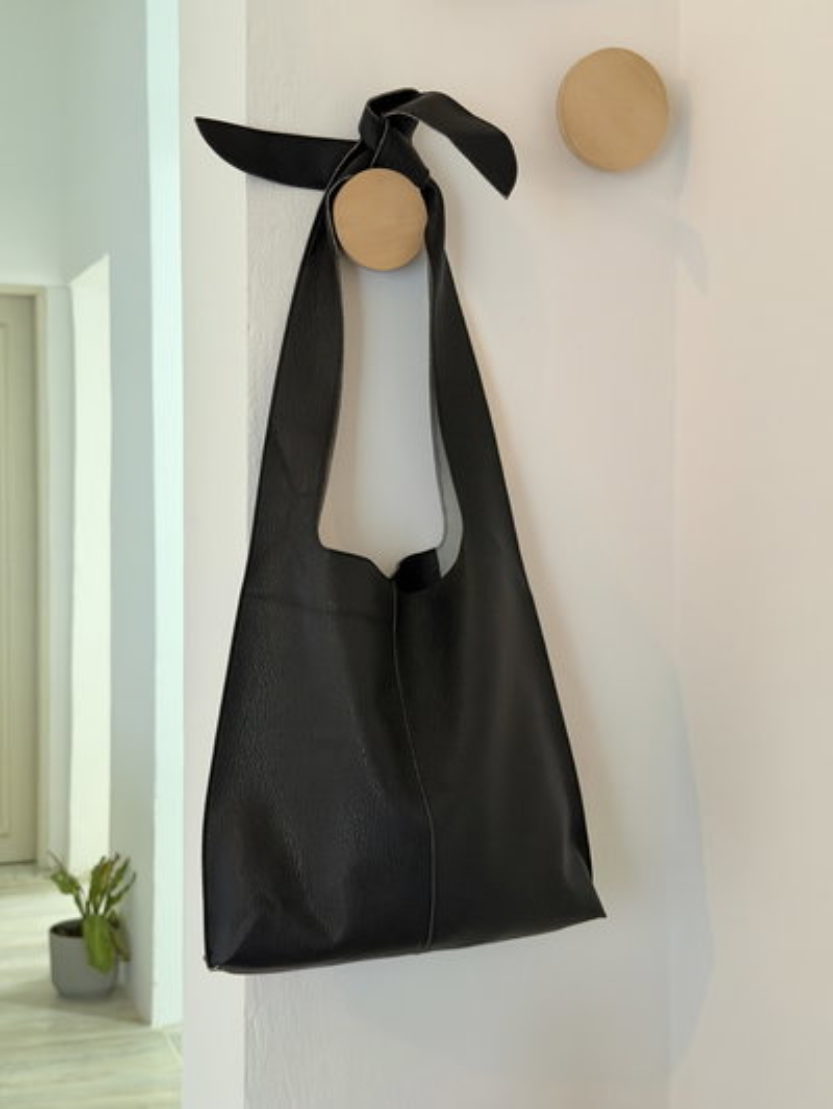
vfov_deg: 39.6
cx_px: 416
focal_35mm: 48
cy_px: 554
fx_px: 1539
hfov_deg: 30.3
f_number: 1.78
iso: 500
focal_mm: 6.76
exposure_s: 1/25
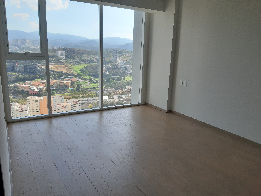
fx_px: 204
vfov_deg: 51.4
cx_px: 130
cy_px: 98
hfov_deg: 65.3
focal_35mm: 27
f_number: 1.7
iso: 40
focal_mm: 3.93
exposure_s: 1/534
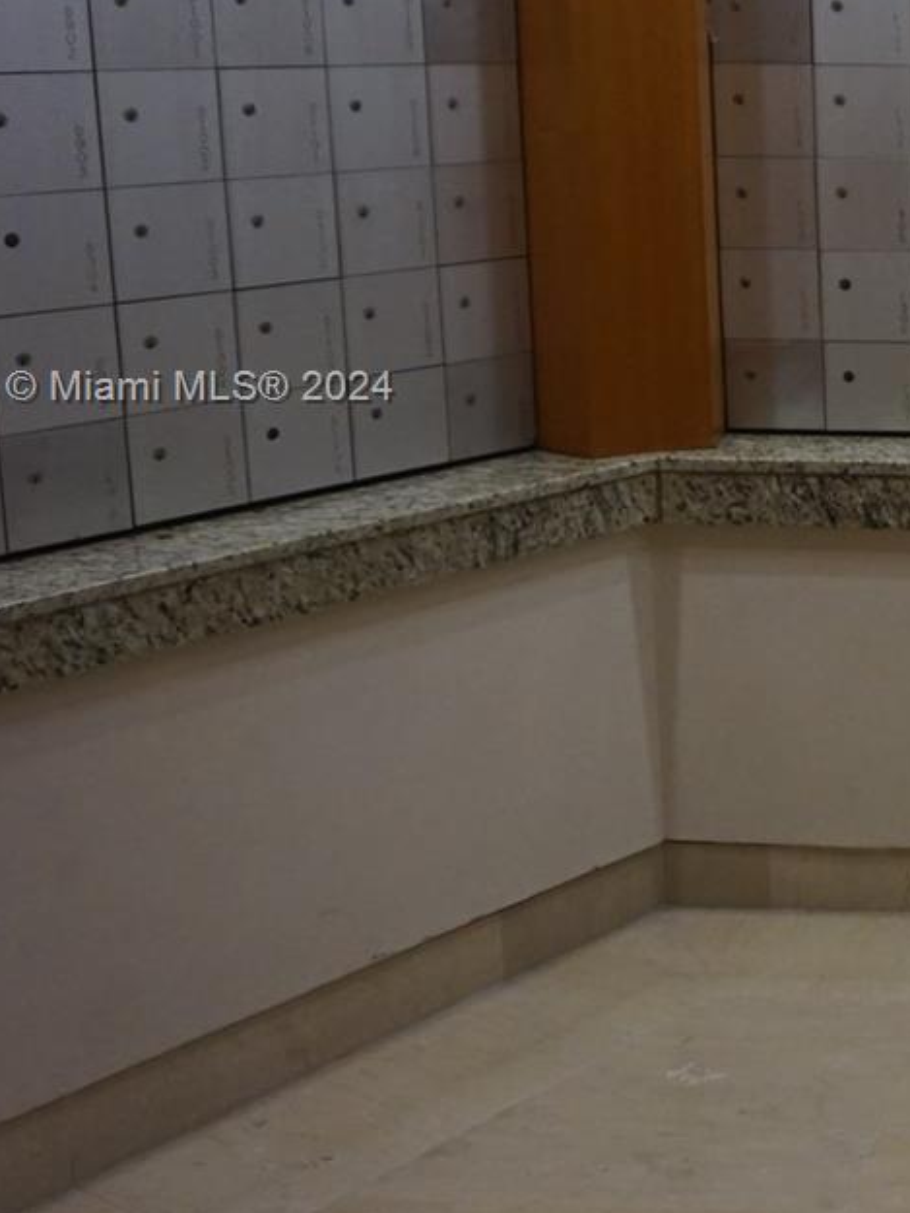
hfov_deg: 21.3
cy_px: 391
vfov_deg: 32.4
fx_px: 2067
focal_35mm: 59
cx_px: 1325
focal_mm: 16
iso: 1250
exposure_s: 1/160
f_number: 4
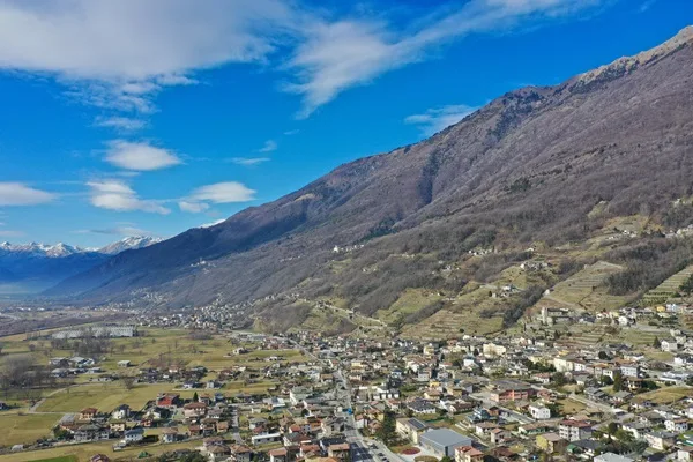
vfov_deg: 46.4
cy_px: 231
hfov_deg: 65.5
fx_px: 539
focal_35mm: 28
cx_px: 346
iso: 100
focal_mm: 10.26
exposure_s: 1/500
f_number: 6.3
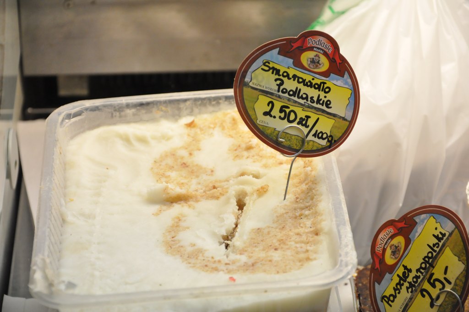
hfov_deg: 16.1
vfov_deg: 10.7
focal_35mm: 128
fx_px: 1659
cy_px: 156
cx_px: 234
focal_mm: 85
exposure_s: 1/160
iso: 2000
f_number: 5.6
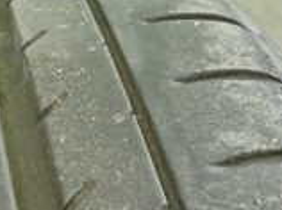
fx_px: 927
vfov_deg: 12.9
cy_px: 27
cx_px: -70
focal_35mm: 114
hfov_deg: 16.5
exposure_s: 1/30
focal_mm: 5.4
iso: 640
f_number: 2.3
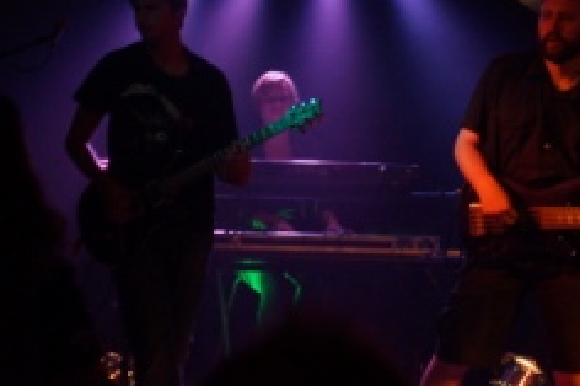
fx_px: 1835
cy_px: 32
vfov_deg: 11.9
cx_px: 327
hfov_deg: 18.0
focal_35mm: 114
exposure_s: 1/80
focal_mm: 40
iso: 1600
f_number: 4
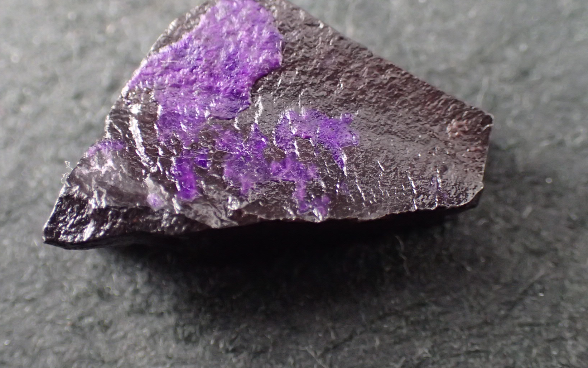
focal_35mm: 57
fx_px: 914
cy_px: 127
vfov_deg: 22.7
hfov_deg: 35.7
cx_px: 276
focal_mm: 8.41
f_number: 3.1
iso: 800
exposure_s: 1/100
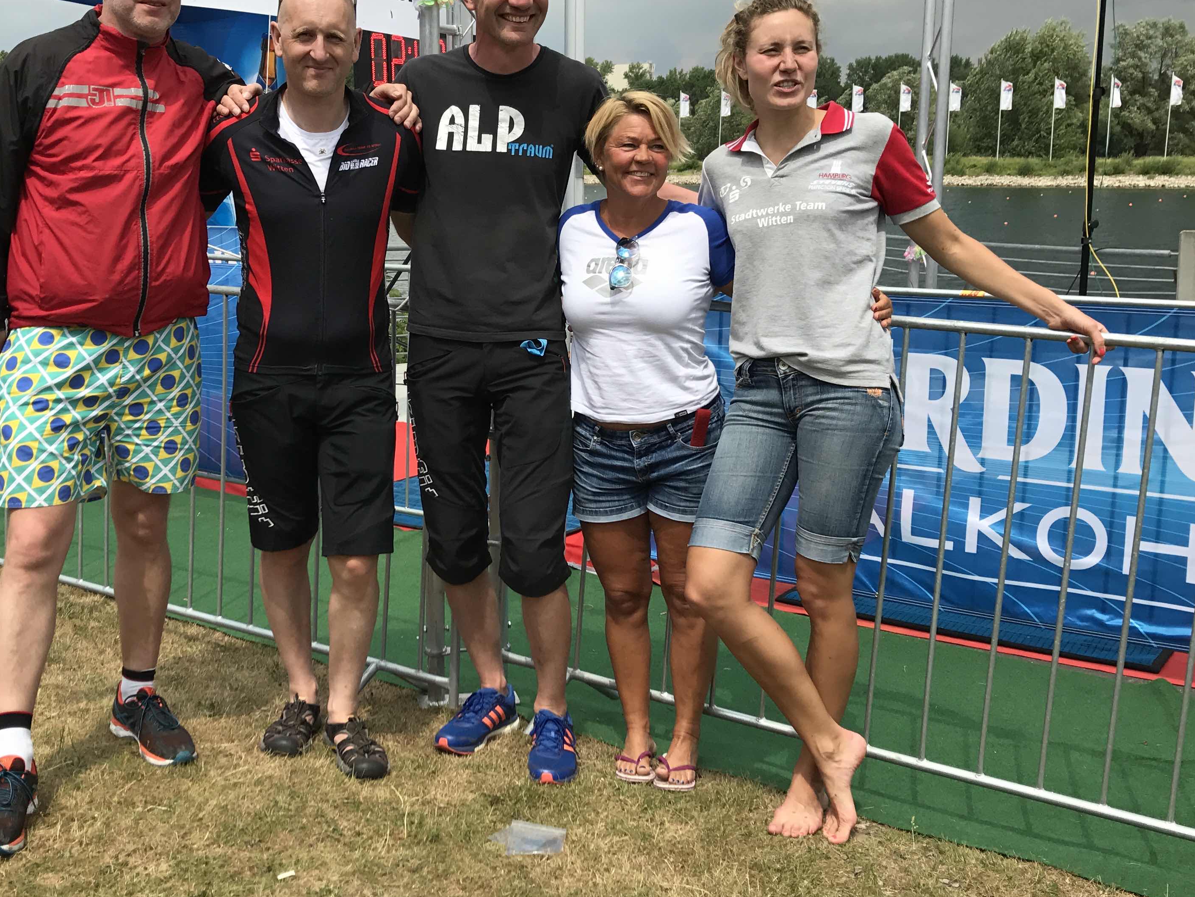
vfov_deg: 36.0
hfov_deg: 46.5
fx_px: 1381
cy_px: 429
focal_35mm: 40
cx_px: 465
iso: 20
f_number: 1.8
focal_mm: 3.99
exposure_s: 1/1996
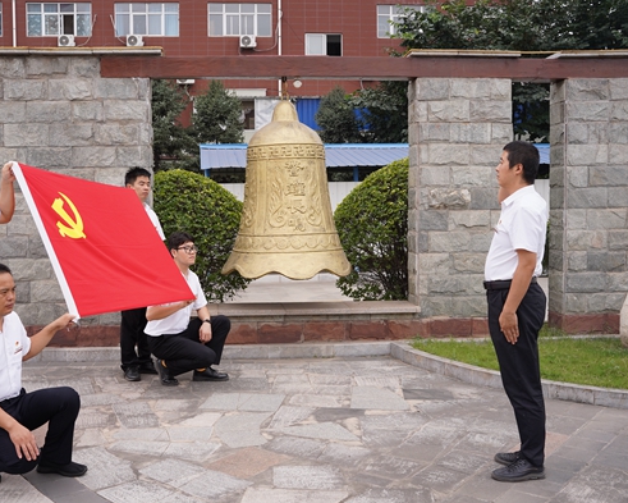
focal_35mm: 39
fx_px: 729
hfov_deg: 46.4
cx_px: 261
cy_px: 251
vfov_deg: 38.0
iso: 320
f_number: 6.3
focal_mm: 34.2
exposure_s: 1/320
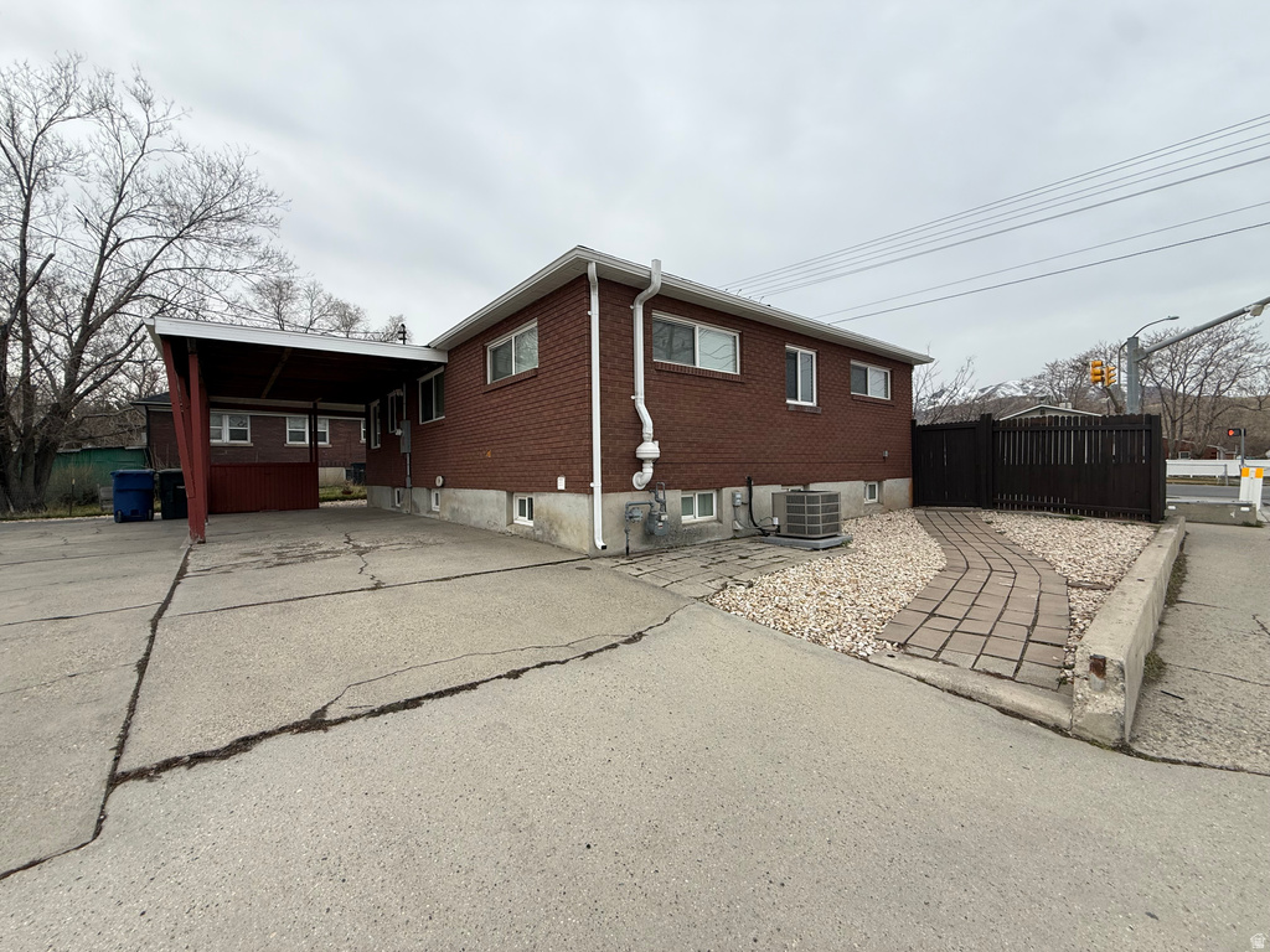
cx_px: 635
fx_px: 514
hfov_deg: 102.1
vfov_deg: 85.7
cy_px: 476
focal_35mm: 14
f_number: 2.2
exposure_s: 1/638
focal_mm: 2.22
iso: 50
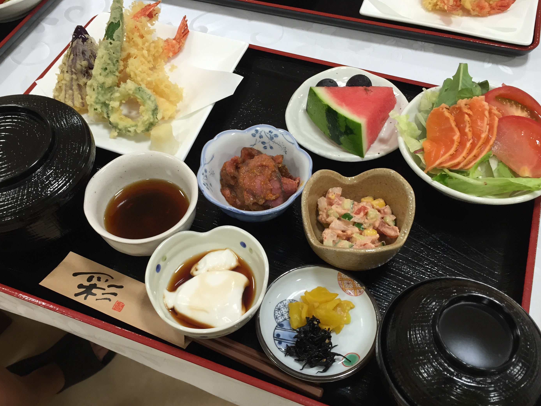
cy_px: 206
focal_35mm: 34
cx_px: 259
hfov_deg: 53.9
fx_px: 531
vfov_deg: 41.8
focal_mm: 4.15
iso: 32
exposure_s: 1/30
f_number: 2.2
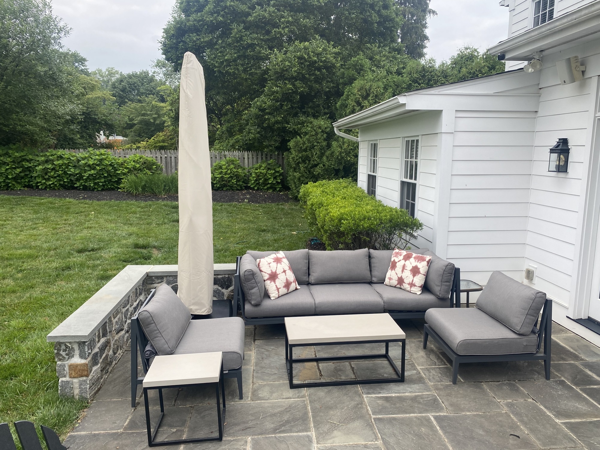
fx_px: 451
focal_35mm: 26
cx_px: 300
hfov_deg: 67.3
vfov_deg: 53.1
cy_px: 225
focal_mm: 4.25
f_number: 1.8
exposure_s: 1/616
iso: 32
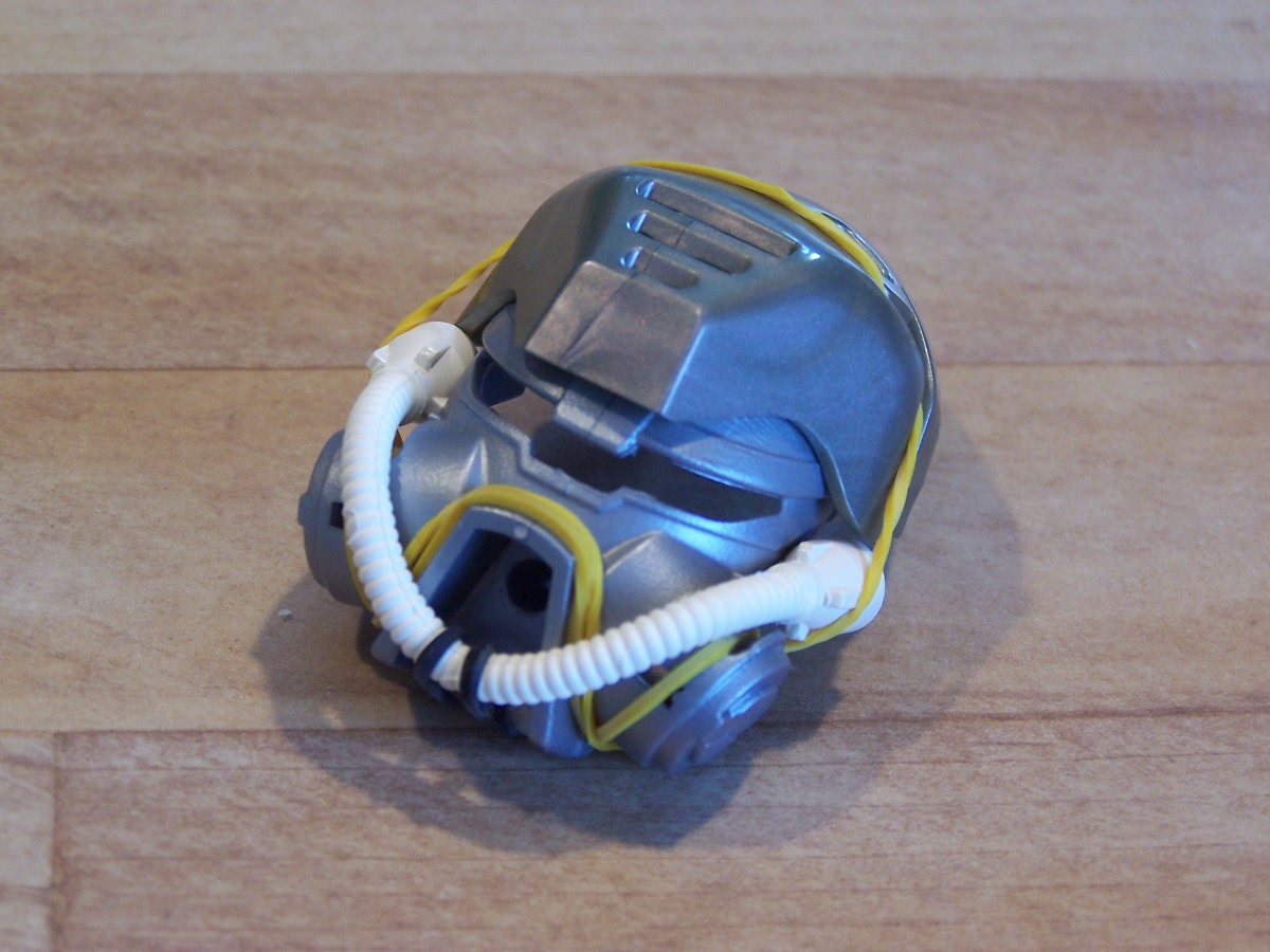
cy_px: 476
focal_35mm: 105
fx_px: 3852
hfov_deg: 18.7
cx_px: 635
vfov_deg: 14.1
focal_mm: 17.5
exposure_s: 1/30
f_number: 3.2
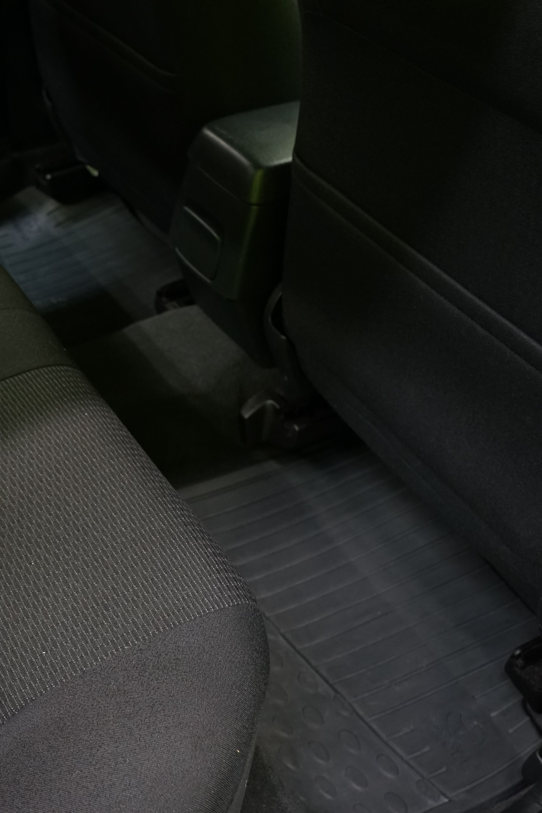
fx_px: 1039
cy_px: 398
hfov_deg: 28.2
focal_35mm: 46
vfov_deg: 42.7
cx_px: 60
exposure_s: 1/15
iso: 1600
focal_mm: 30
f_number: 5
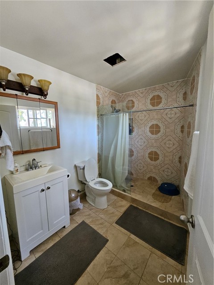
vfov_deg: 106.2
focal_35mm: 13
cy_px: 142
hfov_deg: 89.9
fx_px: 107
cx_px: 107
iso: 320
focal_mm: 1.74
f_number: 2.2
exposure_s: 1/40
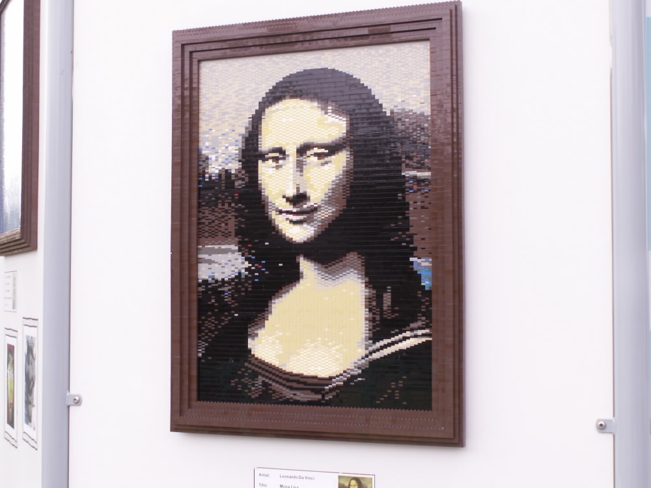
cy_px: 244
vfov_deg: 25.2
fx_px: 1091
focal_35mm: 58
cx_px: 326
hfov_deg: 33.2
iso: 50
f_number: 5
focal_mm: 9.75
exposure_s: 1/100
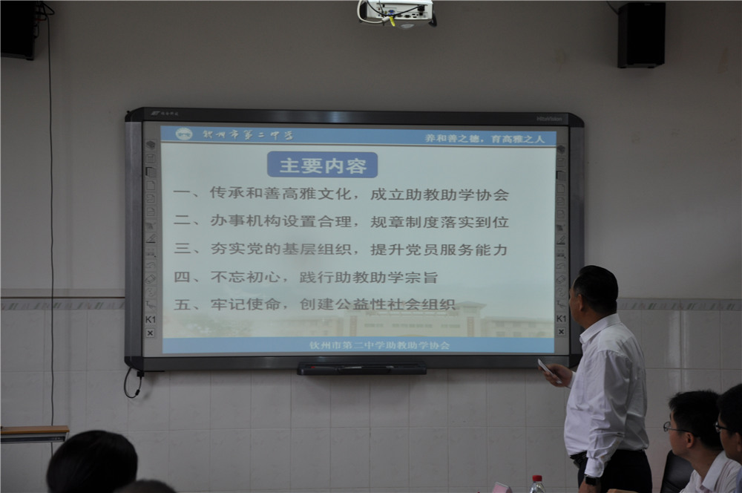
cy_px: 246
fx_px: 2038
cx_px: 371
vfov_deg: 13.8
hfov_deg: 20.6
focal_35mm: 99
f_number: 5.3
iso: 200
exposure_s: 1/30
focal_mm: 66
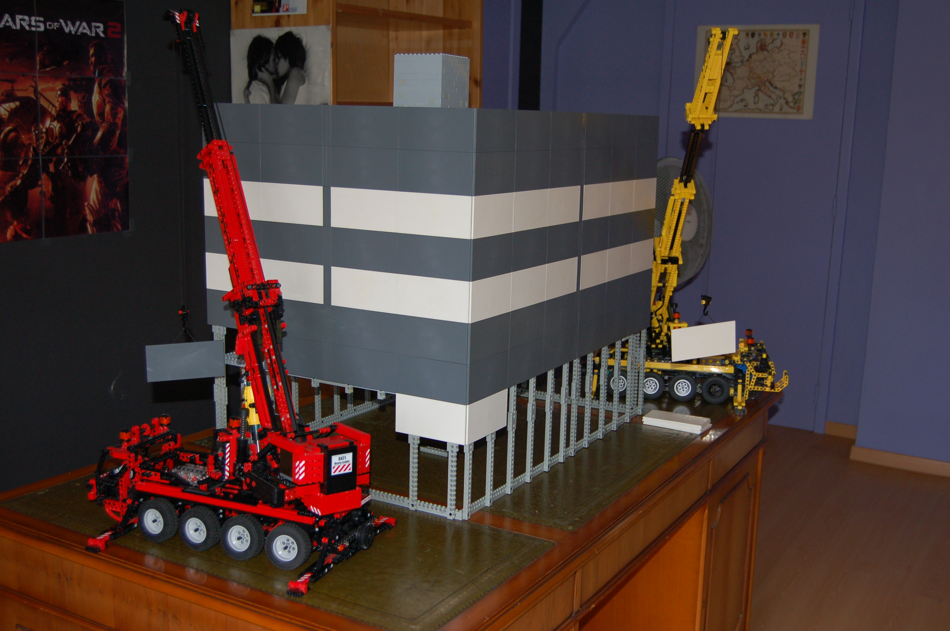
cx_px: 475
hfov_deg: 49.6
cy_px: 316
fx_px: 1028
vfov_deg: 34.1
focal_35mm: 39
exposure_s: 1/60
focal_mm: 26
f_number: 4.2
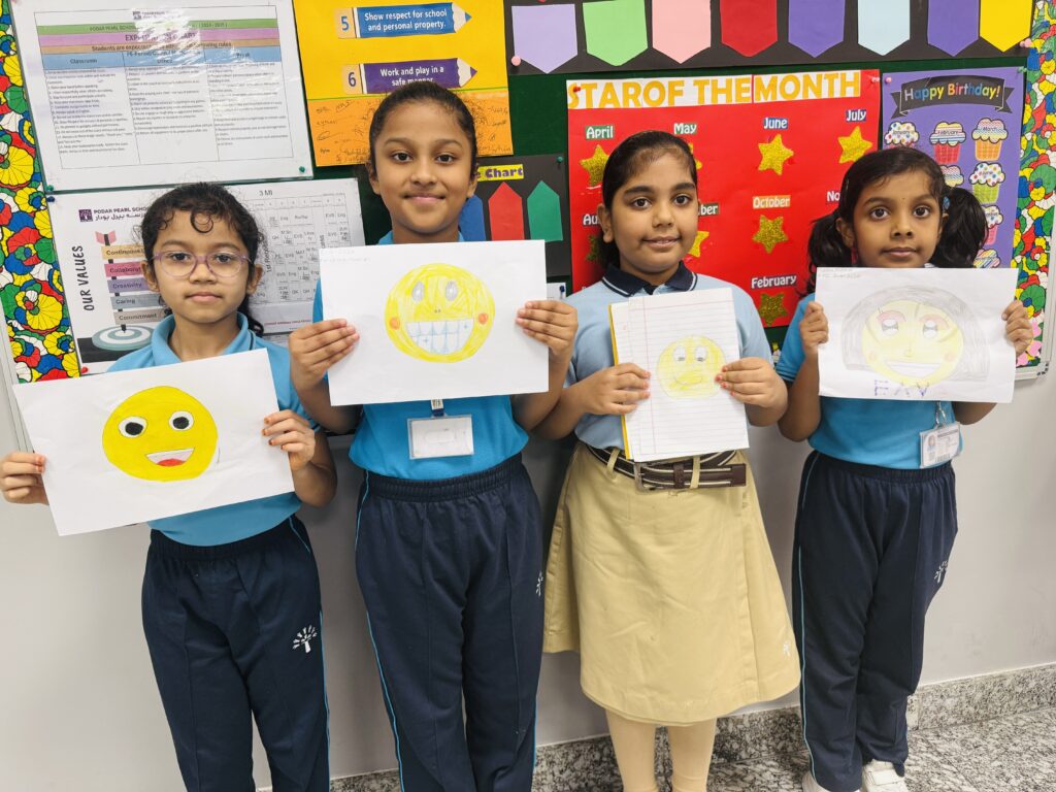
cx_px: 528
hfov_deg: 71.6
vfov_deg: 56.8
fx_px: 732
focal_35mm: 24
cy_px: 396
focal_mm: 6.76
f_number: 1.78
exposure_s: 1/100
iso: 200
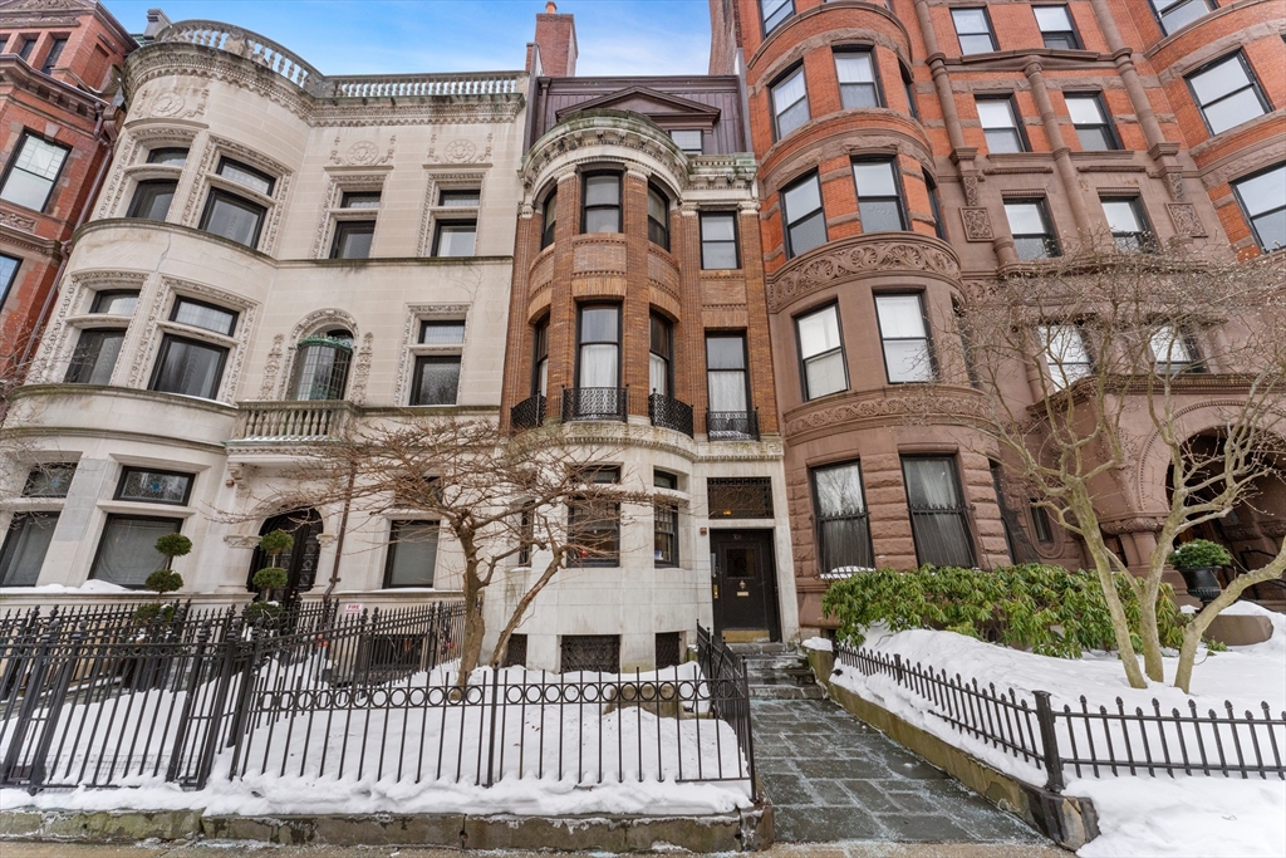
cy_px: 429
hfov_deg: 104.2
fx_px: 500
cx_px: 643
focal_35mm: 14
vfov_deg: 81.2
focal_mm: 14
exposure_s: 1/320
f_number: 11
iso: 1250
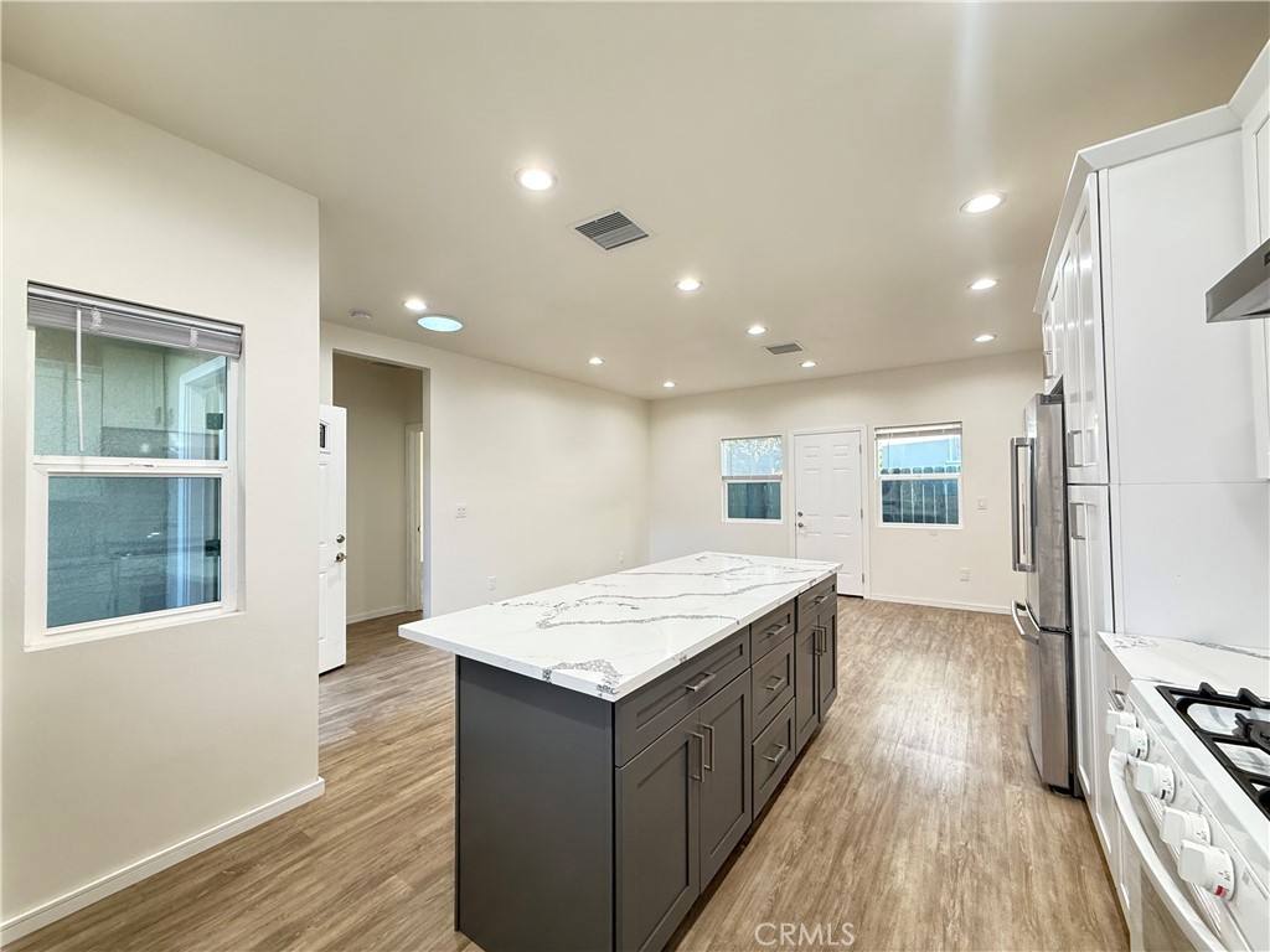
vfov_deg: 85.7
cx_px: 635
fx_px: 514
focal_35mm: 14
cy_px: 476
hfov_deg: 102.1
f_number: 2.2
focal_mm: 2.22
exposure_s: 1/60
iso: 250
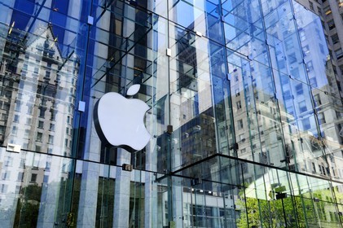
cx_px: 172
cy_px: 114
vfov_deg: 37.8
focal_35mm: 35
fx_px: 333
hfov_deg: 54.5
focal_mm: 35
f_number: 7.1
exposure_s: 1/200
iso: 200
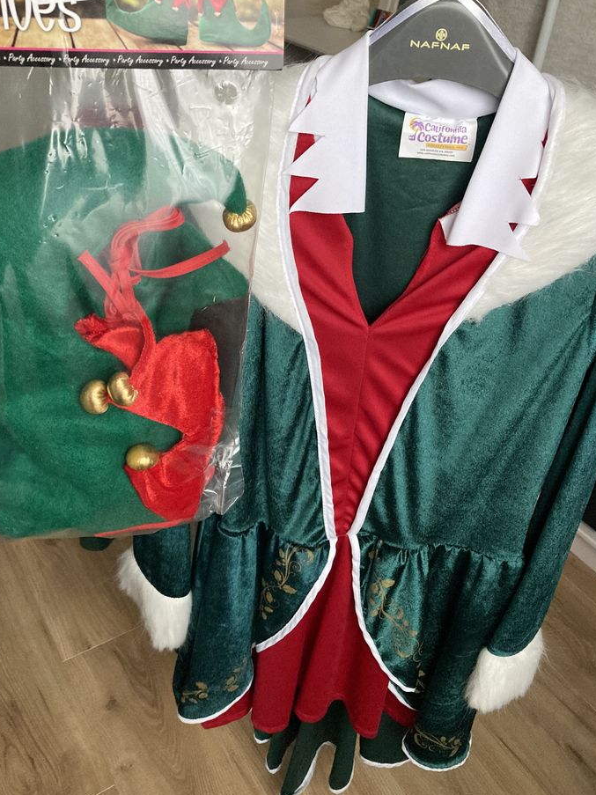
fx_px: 712
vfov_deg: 58.3
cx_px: 275
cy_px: 380
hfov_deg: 45.4
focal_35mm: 31
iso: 320
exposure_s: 1/48
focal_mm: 3.99
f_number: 1.8
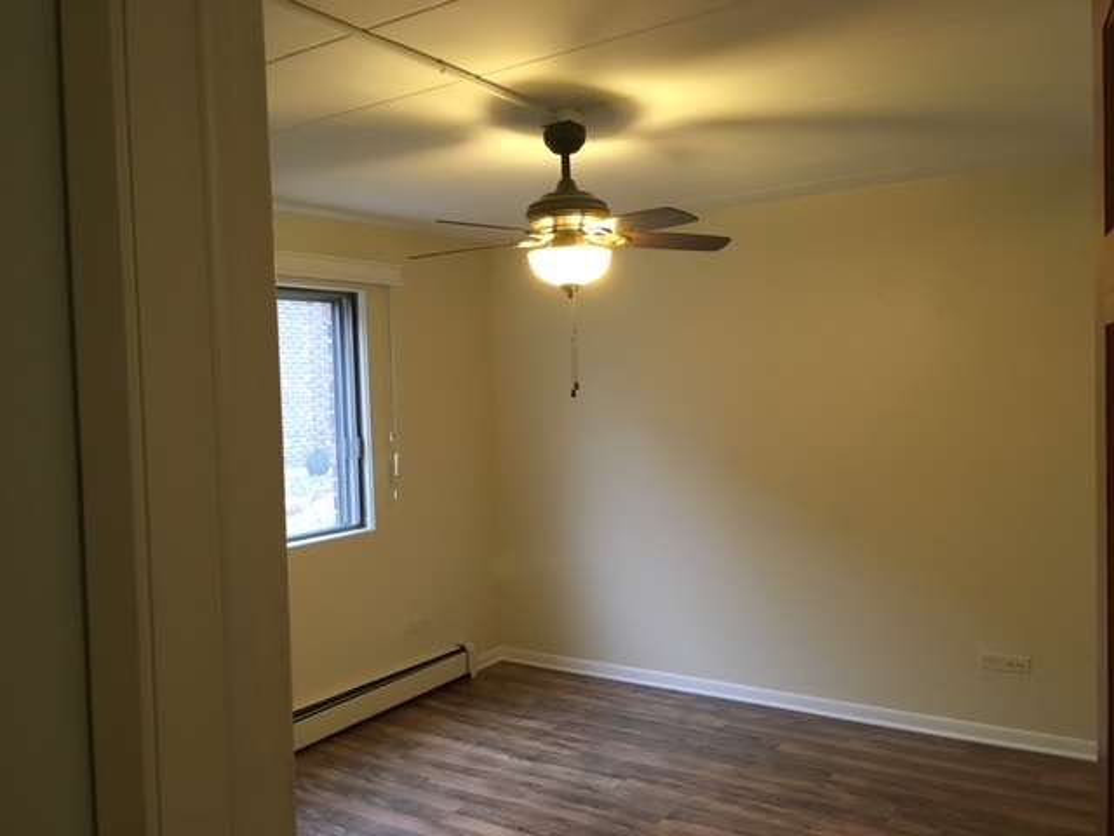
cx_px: 557
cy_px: 418
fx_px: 933
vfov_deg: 48.2
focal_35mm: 29
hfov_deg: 61.7
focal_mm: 4.15
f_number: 2.2
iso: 125
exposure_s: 1/30
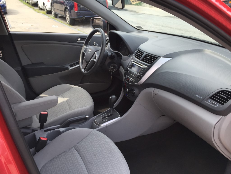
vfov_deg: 48.2
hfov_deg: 61.7
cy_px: 87
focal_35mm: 29
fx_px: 194
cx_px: 116
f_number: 2.2
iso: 32
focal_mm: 4.15
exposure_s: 1/311
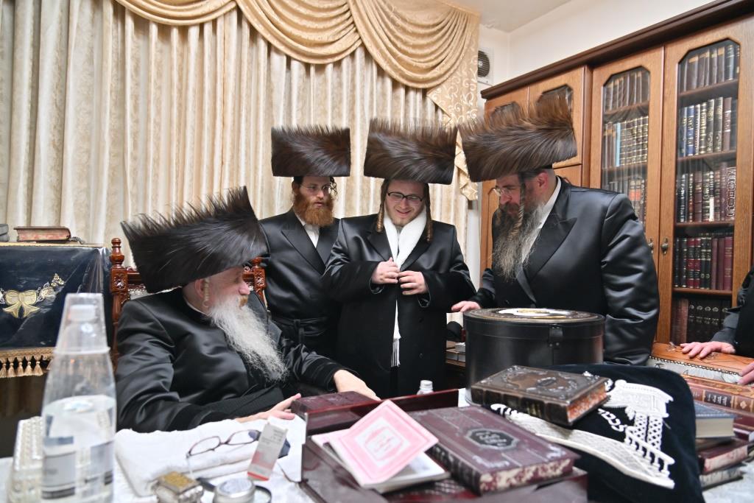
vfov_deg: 53.1
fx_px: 503
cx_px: 377
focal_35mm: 24
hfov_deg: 73.7
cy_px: 252
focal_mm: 24
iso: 1000
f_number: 4
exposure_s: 1/200
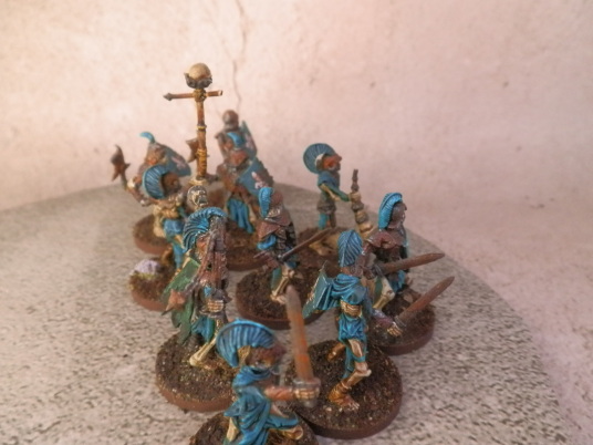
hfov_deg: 63.4
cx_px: 296
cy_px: 222
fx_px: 480
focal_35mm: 28
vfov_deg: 49.7
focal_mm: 5
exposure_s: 1/80
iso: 400
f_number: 3.1
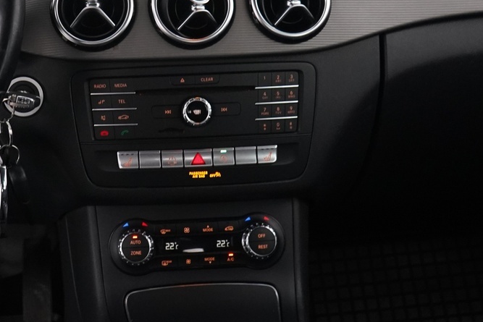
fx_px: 912
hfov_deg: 29.1
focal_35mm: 68
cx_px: 112
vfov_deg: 19.7
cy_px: 38
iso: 4000
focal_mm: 28
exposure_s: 1/60
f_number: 3.5
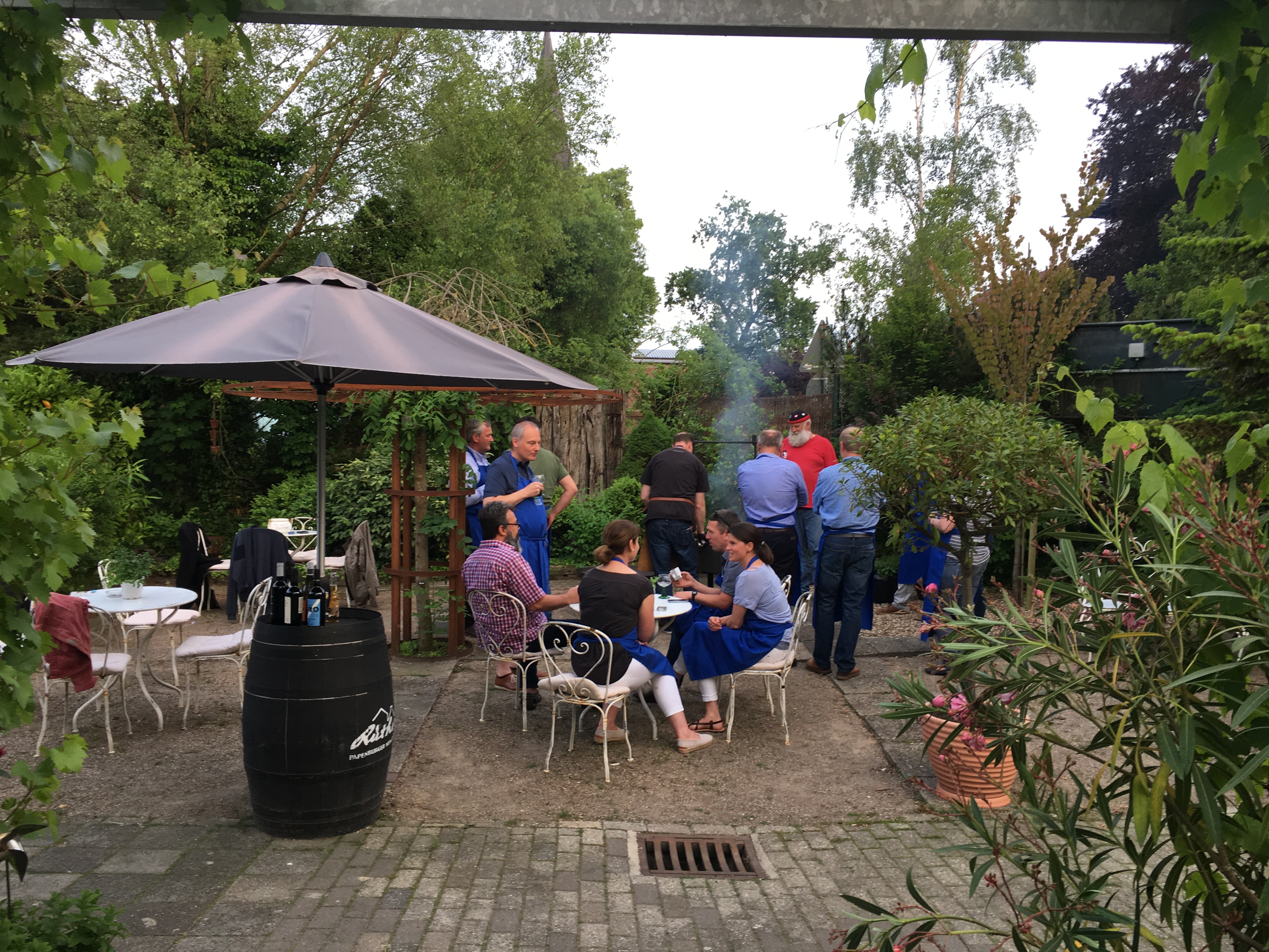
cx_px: 634
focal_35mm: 29
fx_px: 1063
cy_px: 476
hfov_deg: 61.7
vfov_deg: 48.2
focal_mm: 4.15
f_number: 2.2
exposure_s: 1/100
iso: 32
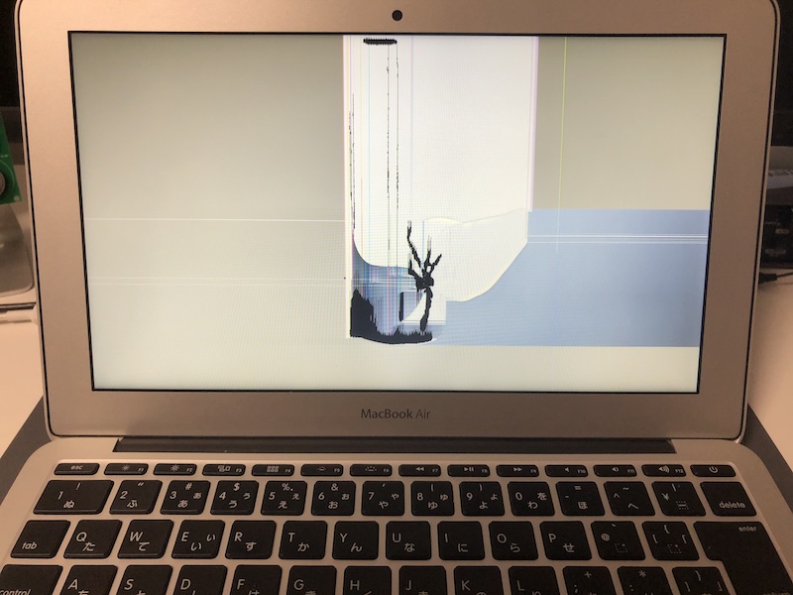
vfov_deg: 49.7
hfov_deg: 63.4
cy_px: 298
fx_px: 641
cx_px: 396
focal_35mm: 28
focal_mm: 3.99
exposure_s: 1/120
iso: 64
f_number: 1.8
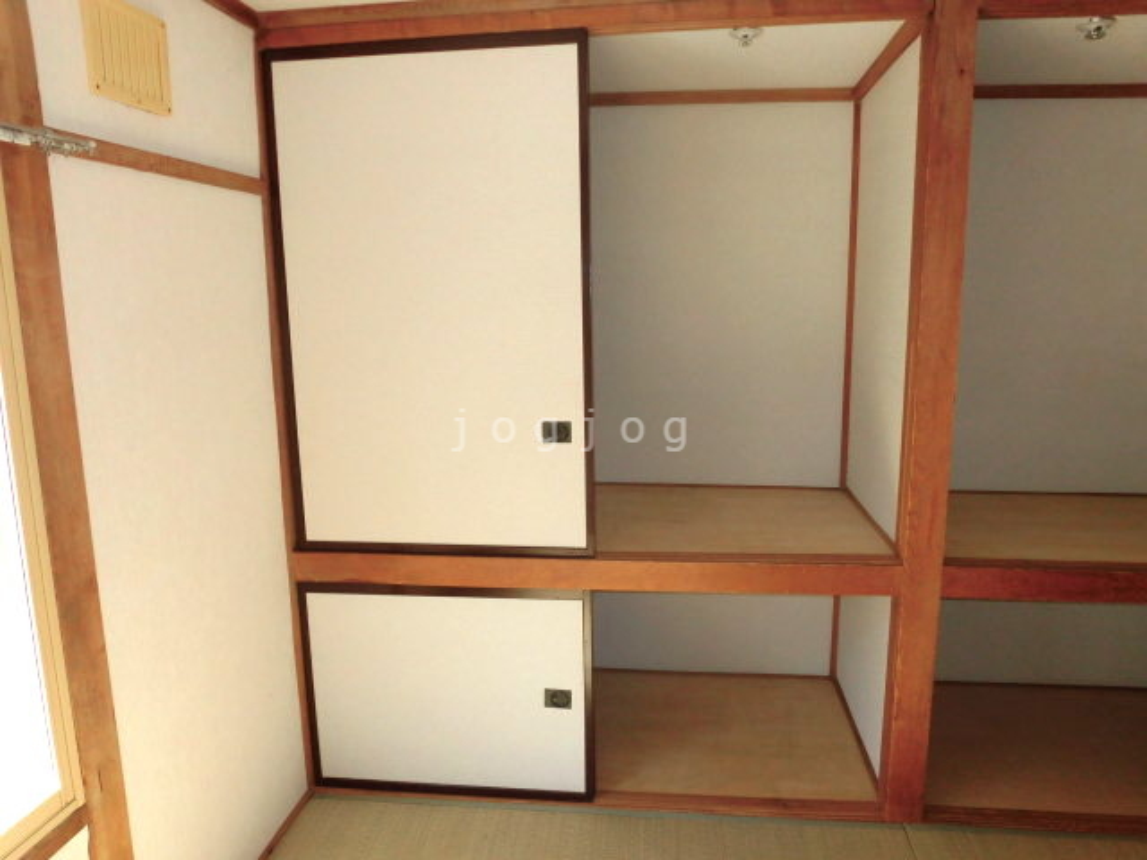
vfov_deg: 56.8
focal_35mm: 24
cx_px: 574
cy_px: 430
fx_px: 795
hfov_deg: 71.6
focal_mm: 4.3
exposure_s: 1/100
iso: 100
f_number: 3.1
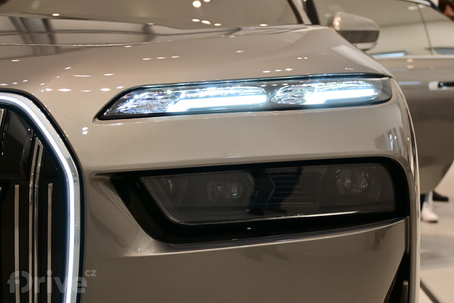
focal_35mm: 54
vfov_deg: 25.1
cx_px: 227
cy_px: 152
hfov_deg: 36.9
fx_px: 681
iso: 640
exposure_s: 1/60
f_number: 5.3
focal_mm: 36
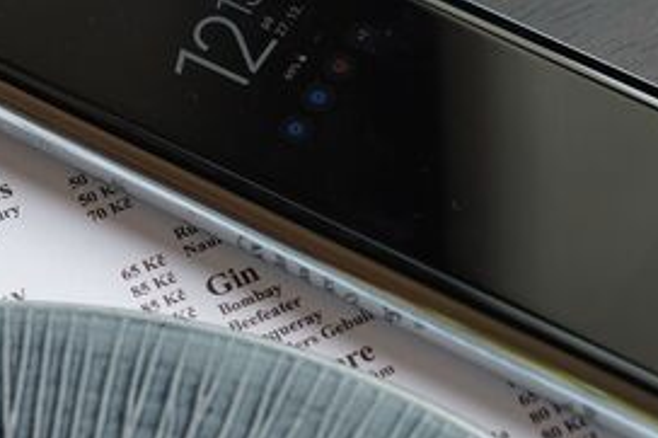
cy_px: 144
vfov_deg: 11.0
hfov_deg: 16.5
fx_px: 2265
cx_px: 344
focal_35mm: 124
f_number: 2.8
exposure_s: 1/250
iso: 500
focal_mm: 55
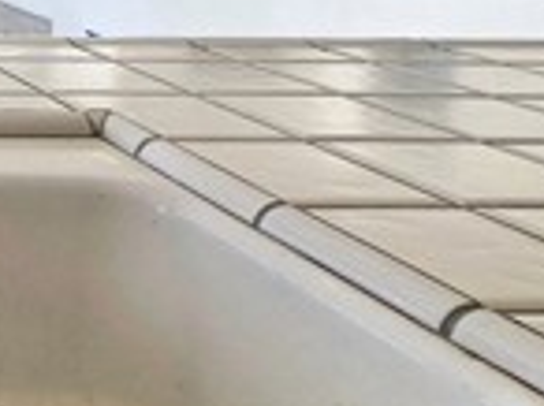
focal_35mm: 57
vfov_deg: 22.1
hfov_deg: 21.5
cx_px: -443
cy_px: -164
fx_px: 894
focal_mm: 2.2
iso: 64
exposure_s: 1/2000
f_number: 2.2
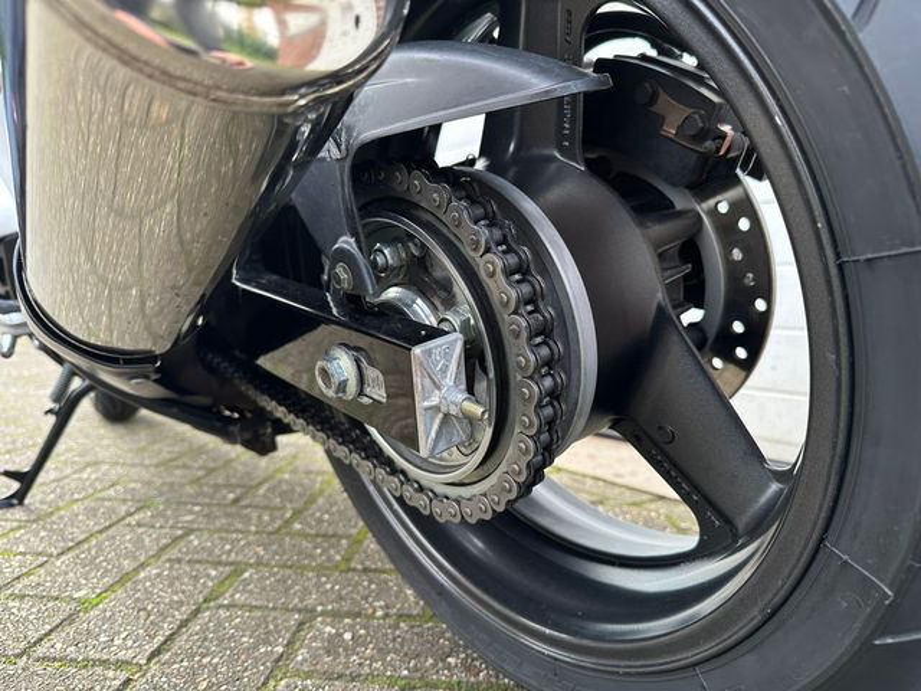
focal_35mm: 24
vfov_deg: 56.8
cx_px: 460
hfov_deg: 71.6
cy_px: 346
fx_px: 639
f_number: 1.78
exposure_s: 1/132
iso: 100
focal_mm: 6.86
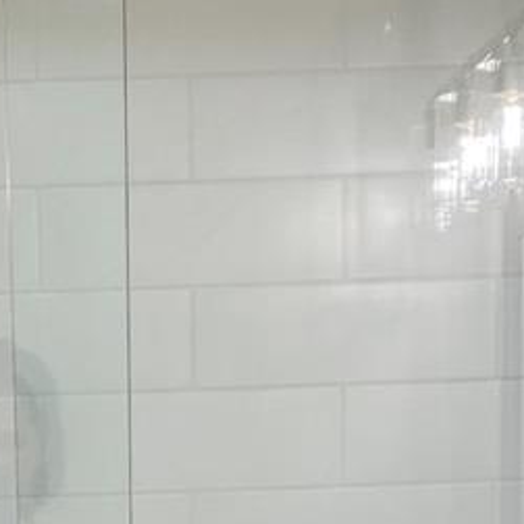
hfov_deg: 12.5
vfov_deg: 11.9
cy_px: 907
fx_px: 2346
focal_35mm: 137
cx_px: -59
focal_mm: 4.25
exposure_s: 1/120
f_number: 1.8
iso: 80
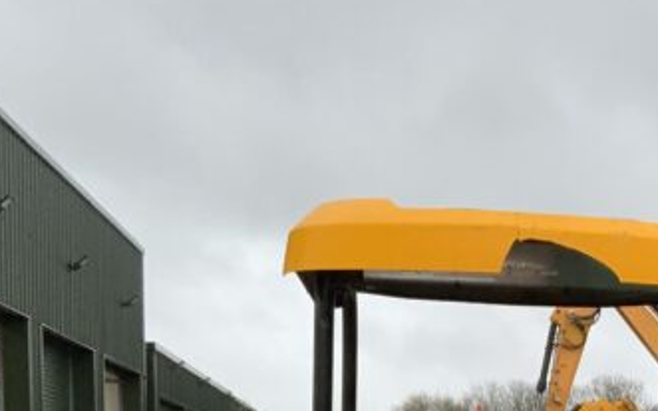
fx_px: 1704
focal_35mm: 95
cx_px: 672
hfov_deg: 21.1
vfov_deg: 12.6
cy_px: 735
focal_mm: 3
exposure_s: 1/120
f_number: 1.8
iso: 64
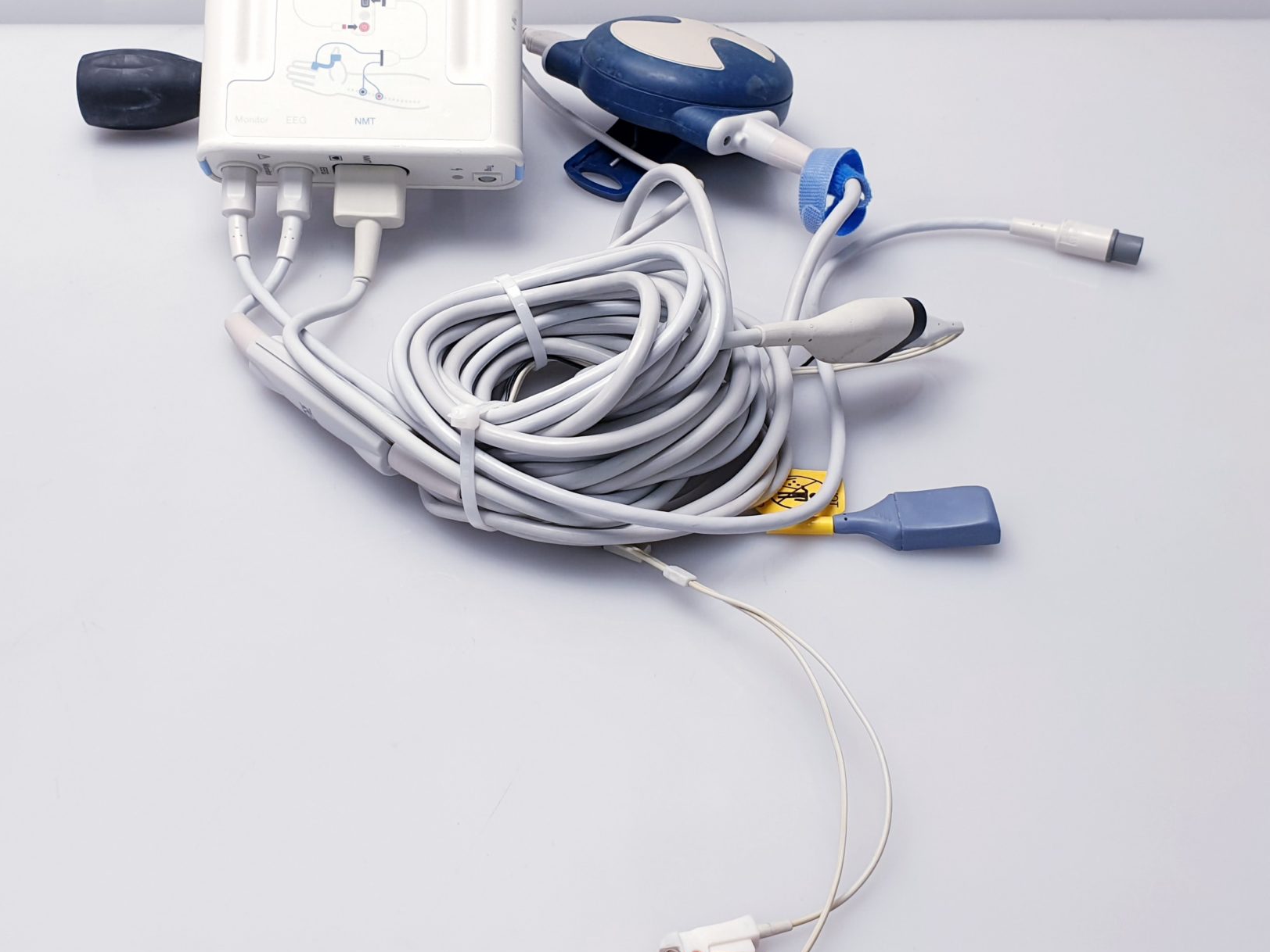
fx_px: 1505
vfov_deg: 35.1
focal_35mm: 41
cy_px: 424
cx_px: 563
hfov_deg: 45.7
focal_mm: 4.3
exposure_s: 1/50
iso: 50
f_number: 2.4
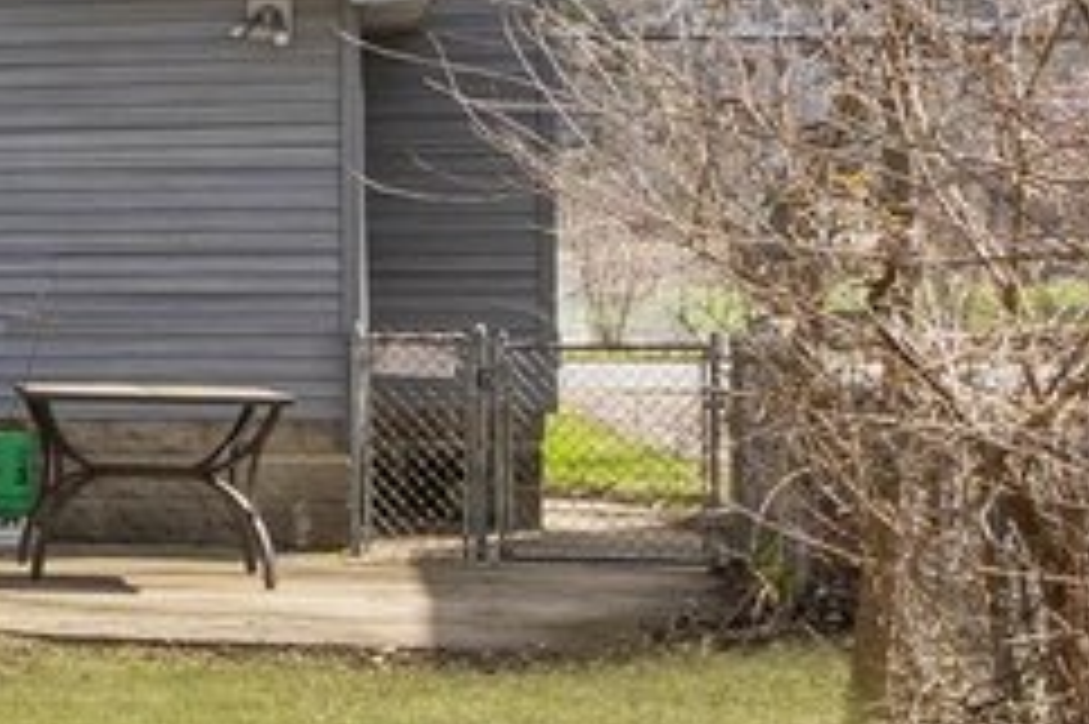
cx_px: -2128
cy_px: 297
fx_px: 4111
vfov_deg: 10.1
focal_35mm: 136
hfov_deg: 10.7
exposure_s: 1/400
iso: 200
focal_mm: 20.3
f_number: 9
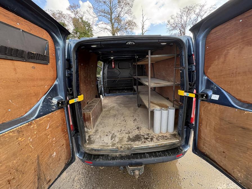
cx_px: 126
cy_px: 94
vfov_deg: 85.7
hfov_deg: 102.1
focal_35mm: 14
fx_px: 102
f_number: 2.2
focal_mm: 2.22
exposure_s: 1/136
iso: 80
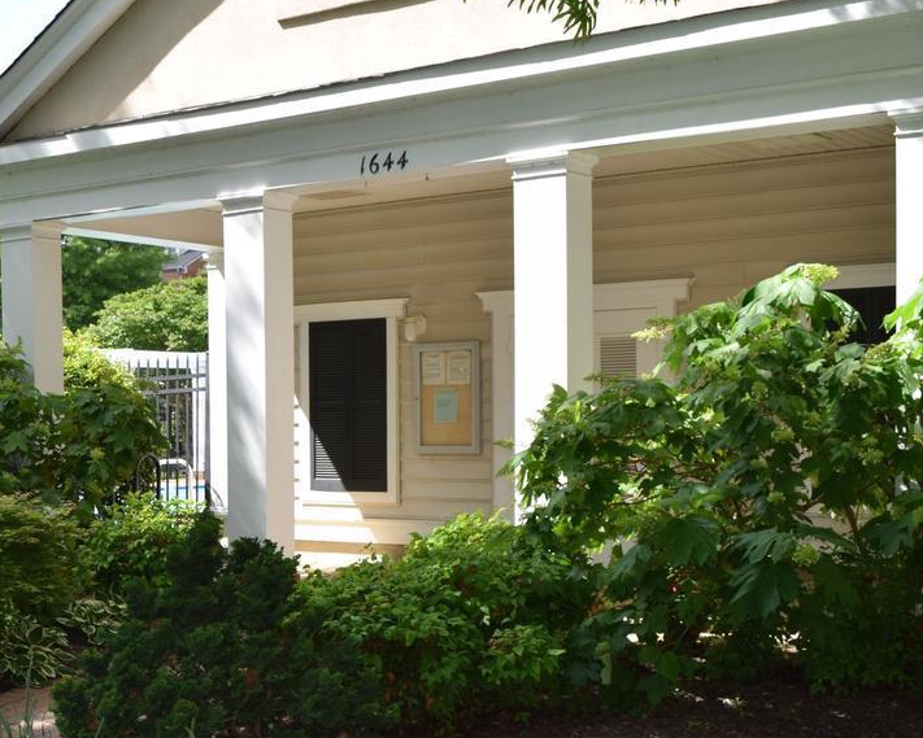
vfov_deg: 26.4
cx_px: 53
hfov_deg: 31.1
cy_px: 523
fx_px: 1557
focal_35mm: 57
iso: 100
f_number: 5.6
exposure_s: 1/125
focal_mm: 20
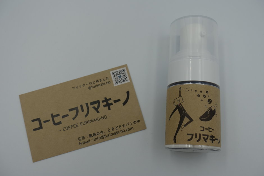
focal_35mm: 41
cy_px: 88
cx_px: 132
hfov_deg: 47.4
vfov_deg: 32.6
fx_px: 301
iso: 125
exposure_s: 1/160
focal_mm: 15.1
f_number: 5.6
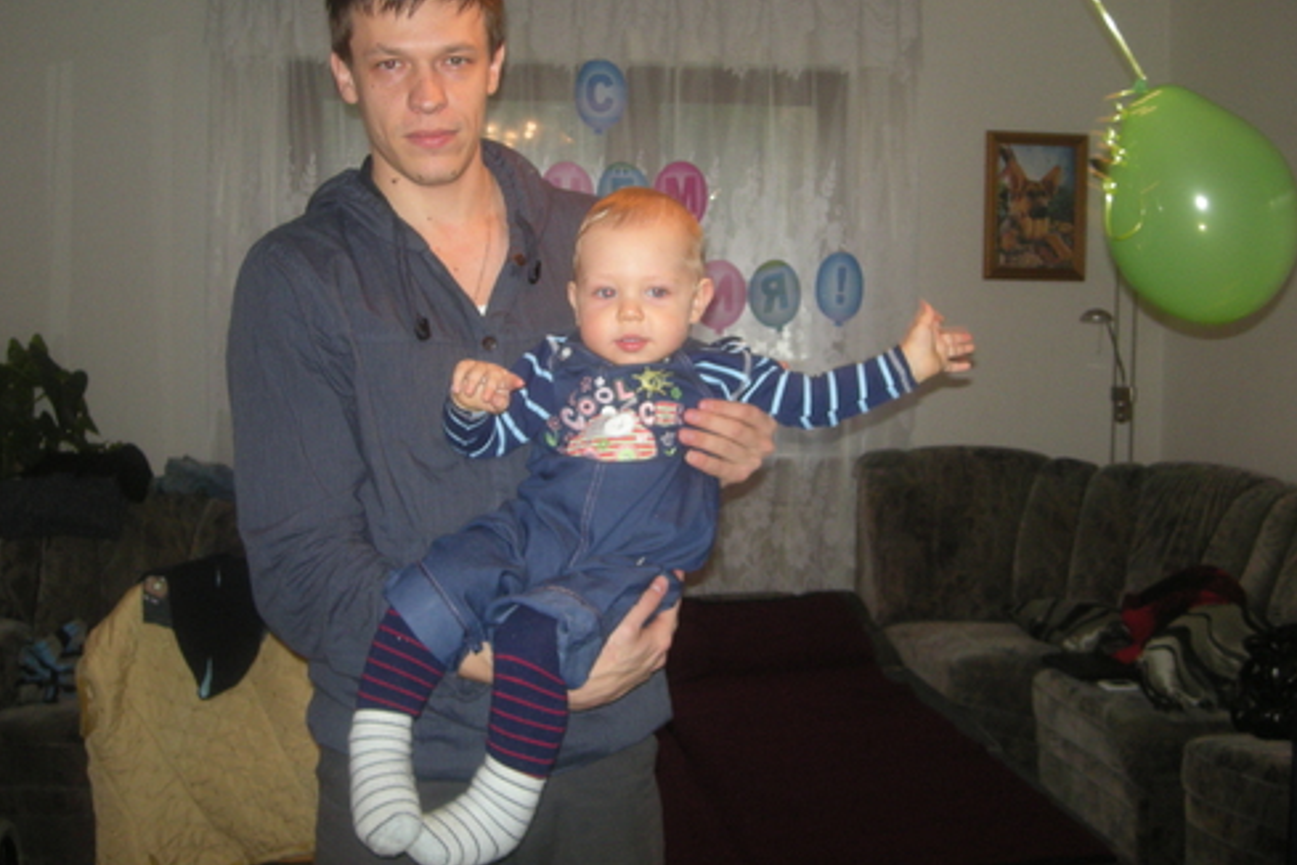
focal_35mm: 41
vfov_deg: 32.6
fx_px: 1477
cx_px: 605
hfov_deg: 47.4
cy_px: 383
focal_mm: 5.7
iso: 141
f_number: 2.8
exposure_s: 1/30
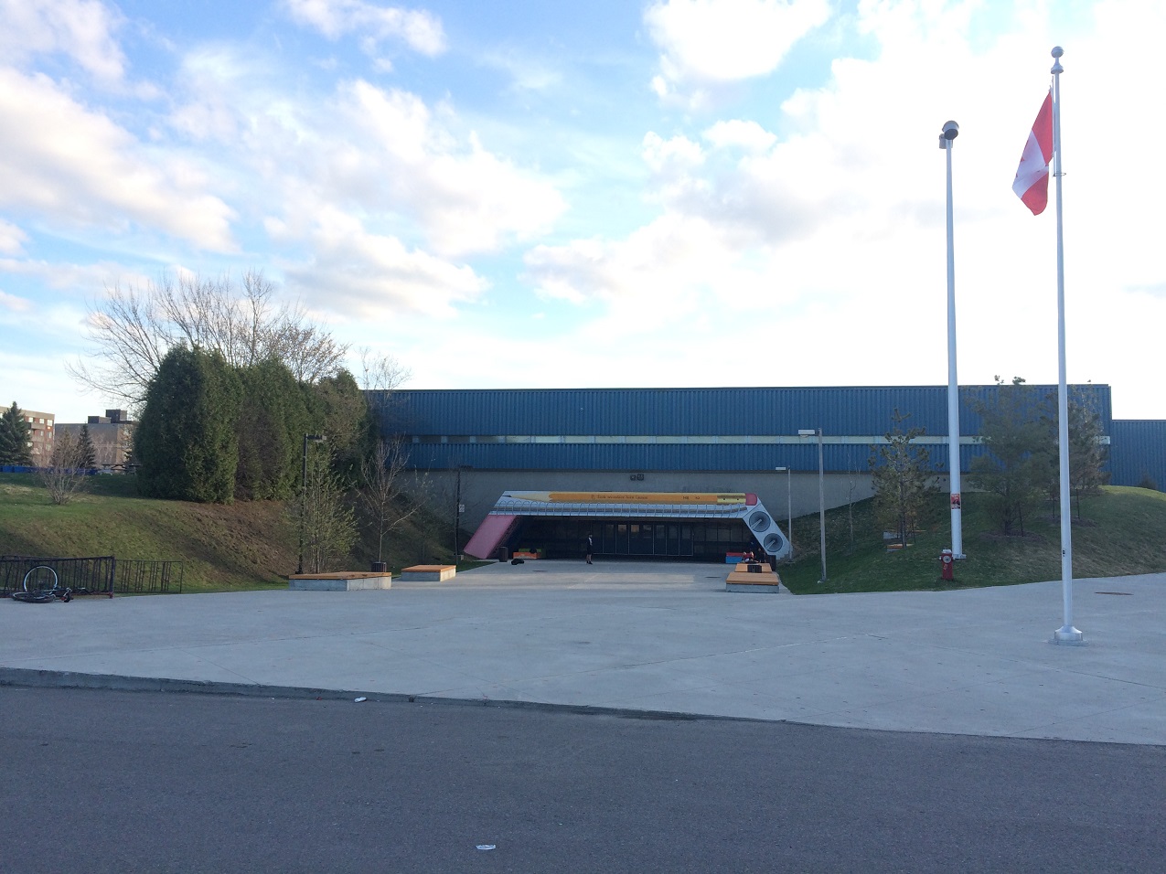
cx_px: 583
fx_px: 977
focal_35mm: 29
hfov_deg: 61.7
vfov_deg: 48.2
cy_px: 437
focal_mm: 4.15
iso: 32
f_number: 2.2
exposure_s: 1/533
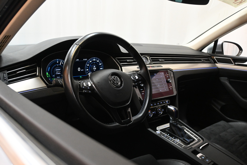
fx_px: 314
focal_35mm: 46
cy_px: 82
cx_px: 124
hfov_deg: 43.0
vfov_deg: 29.4
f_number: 5.6
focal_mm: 30.5
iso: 3200
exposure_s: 1/125
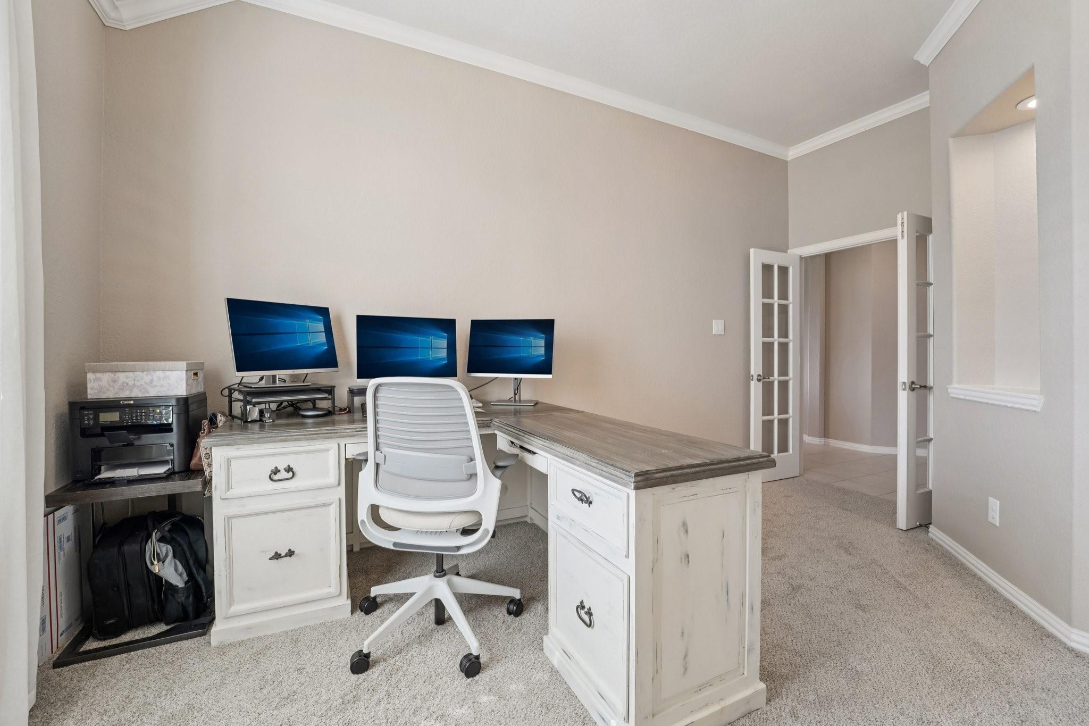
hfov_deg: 104.3
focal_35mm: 14
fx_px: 423
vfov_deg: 81.2
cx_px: 544
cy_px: 363
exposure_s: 1/30
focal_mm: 14
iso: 500
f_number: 8
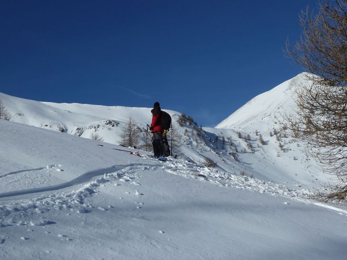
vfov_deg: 30.3
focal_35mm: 48
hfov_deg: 39.7
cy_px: 130
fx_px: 481
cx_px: 174
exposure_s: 1/1000
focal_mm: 7.9
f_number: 5.6
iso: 80
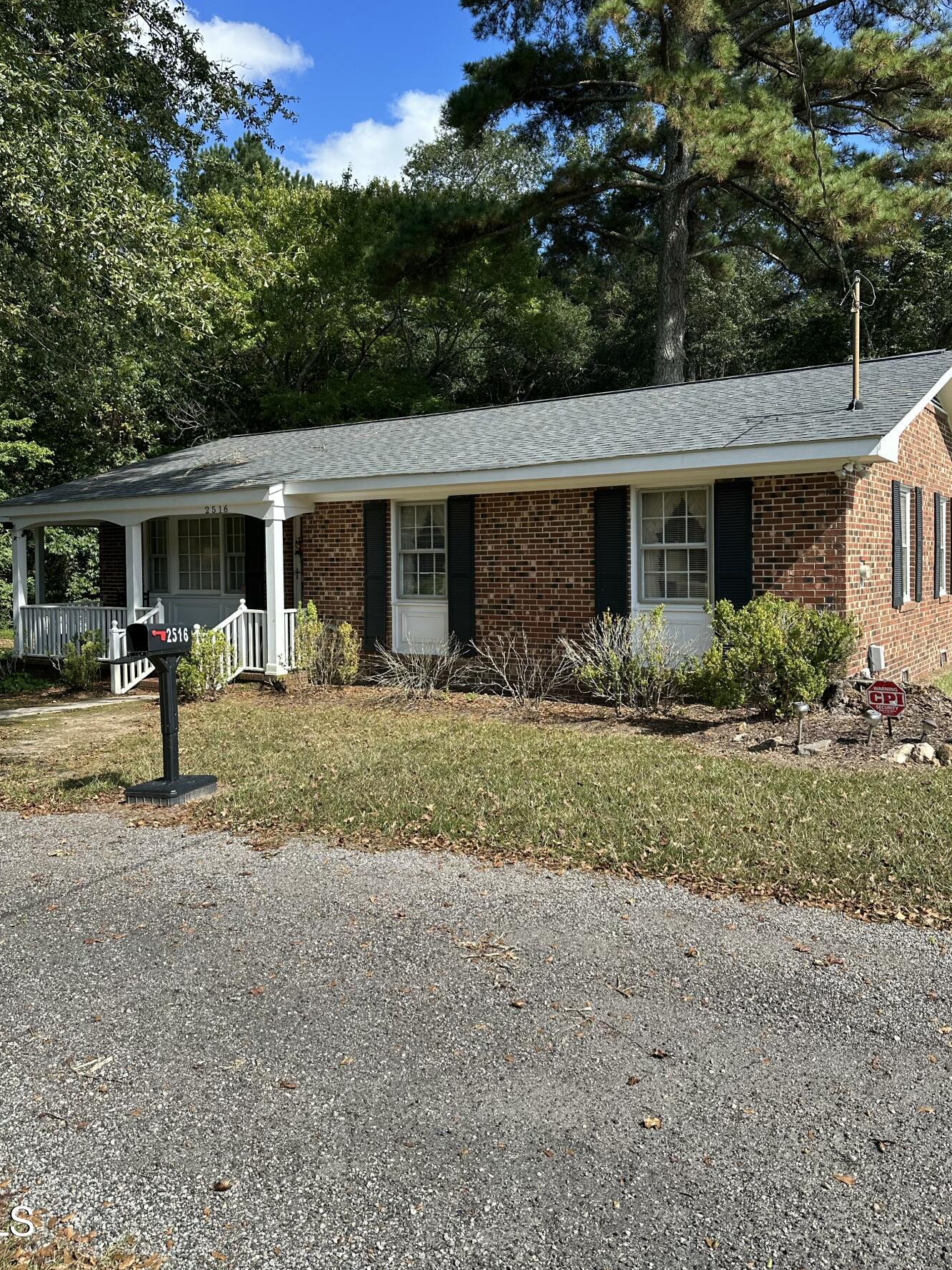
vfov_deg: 65.2
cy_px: 573
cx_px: 456
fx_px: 990
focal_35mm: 27
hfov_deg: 51.3
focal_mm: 6.86
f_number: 1.78
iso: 80
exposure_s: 1/2299
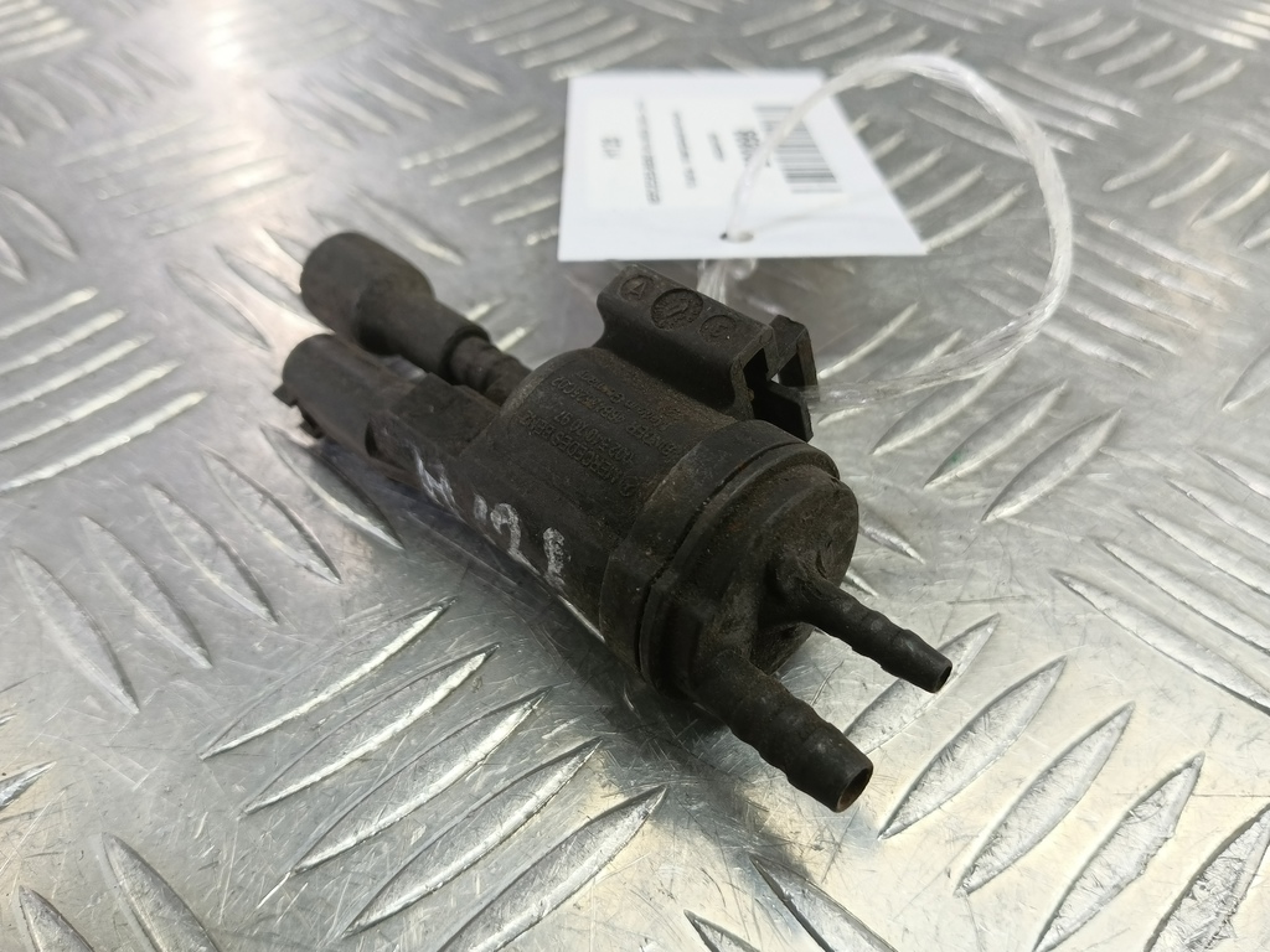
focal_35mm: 23
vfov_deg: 58.9
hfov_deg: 73.9
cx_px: 635
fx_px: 844
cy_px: 476
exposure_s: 1/50
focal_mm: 4.11
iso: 139
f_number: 1.6
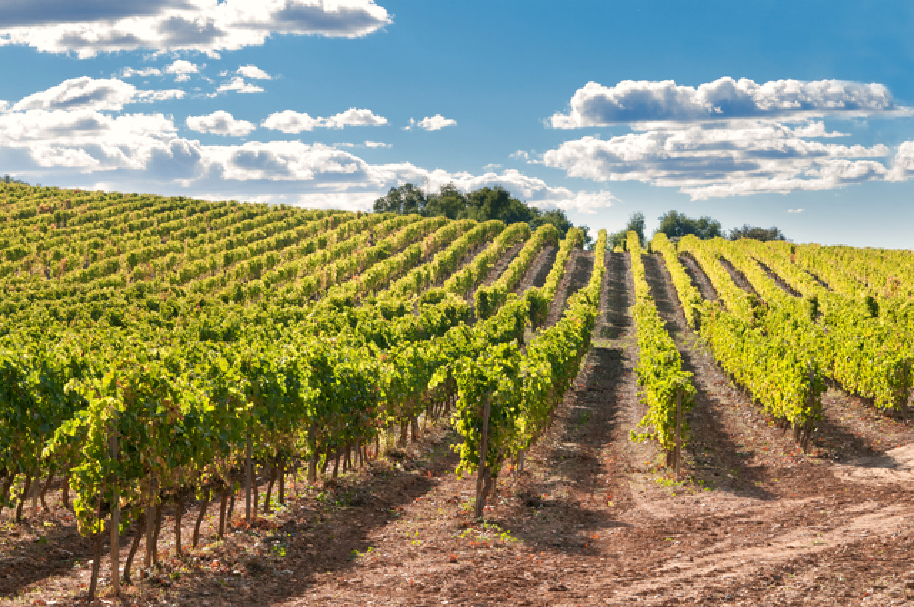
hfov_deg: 19.5
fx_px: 2662
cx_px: 457
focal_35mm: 105
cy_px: 304
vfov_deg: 13.0
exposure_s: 1/200
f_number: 11
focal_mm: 70
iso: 200
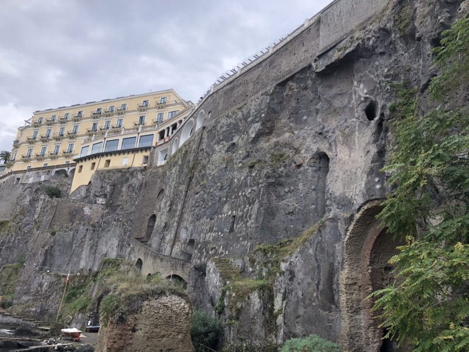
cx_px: 234
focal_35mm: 28
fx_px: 379
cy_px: 176
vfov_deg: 49.7
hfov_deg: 63.4
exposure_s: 1/564
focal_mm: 3.99
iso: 20
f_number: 1.8
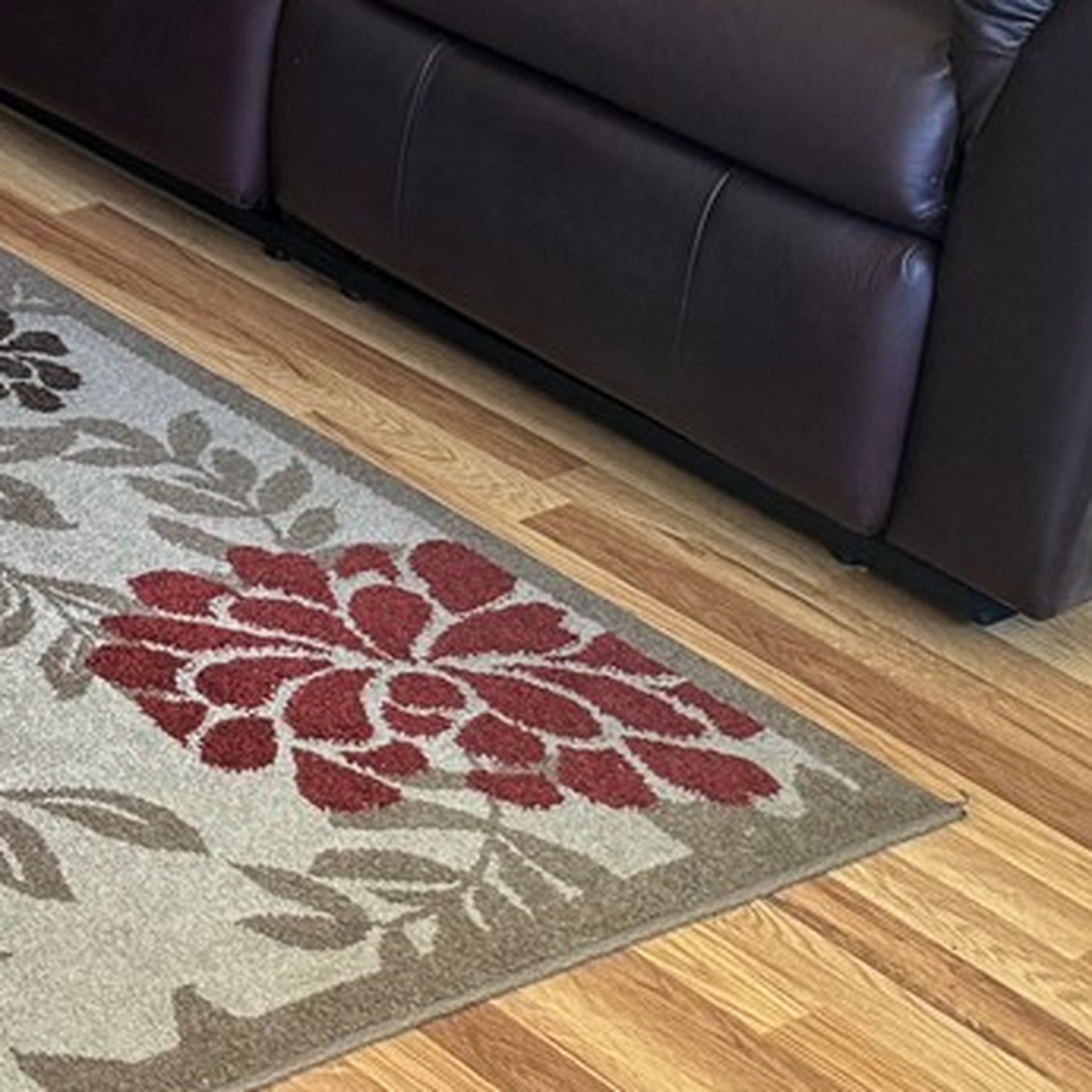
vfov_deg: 16.3
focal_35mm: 98
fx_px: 3498
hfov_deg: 14.0
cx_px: -1300
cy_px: -518
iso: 160
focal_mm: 6.76
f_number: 1.78
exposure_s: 1/120
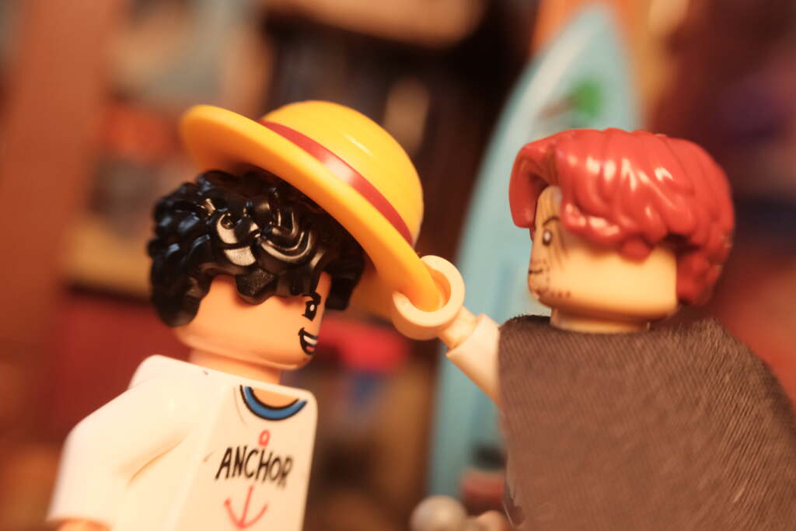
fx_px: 1172
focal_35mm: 53
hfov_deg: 37.5
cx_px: 398
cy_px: 266
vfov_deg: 25.5
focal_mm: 35
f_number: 5
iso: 2000
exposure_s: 1/125
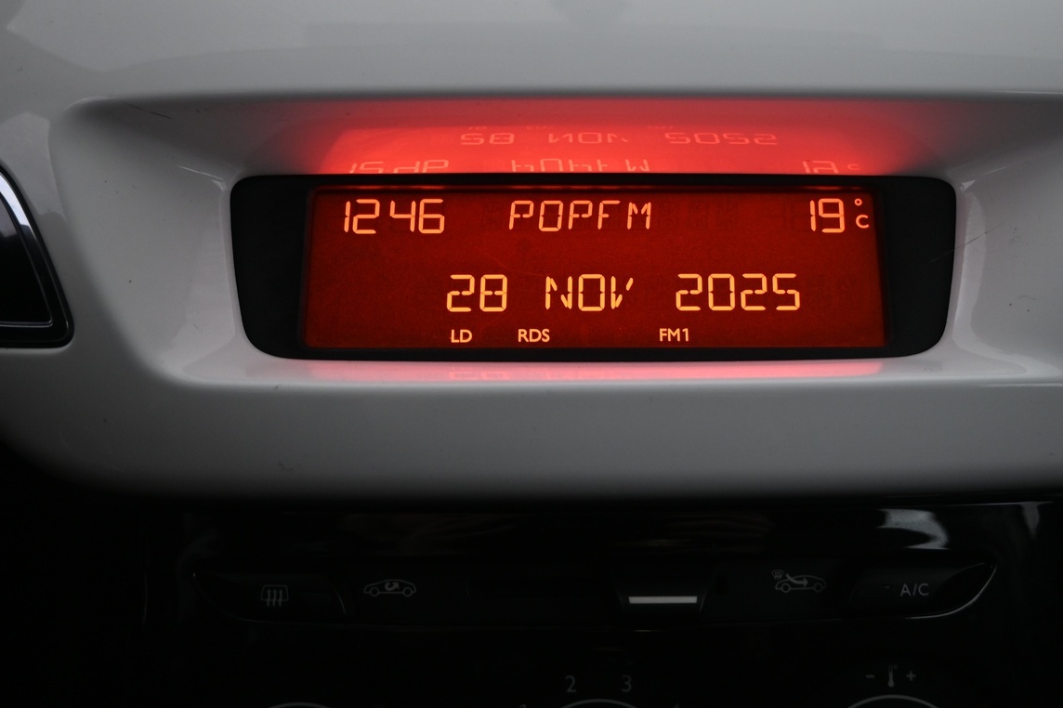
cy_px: 275
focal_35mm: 34
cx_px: 606
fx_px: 1004
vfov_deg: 38.7
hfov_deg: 55.6
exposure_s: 1/25
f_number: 3.5
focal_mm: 16
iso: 450
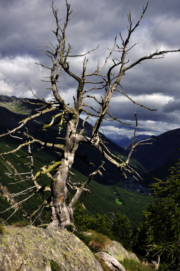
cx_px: 89
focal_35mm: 45
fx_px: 338
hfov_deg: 29.8
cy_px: 127
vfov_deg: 43.6
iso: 200
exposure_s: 1/160
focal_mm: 28
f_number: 25
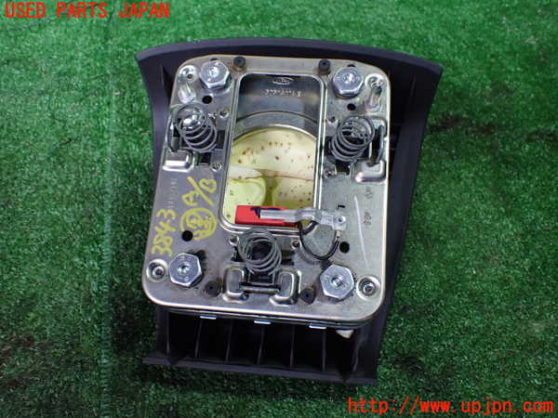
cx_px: 279
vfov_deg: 46.8
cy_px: 209
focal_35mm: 30
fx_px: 484
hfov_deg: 60.0
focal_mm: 5.4
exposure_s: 1/60
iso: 800
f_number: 2.3
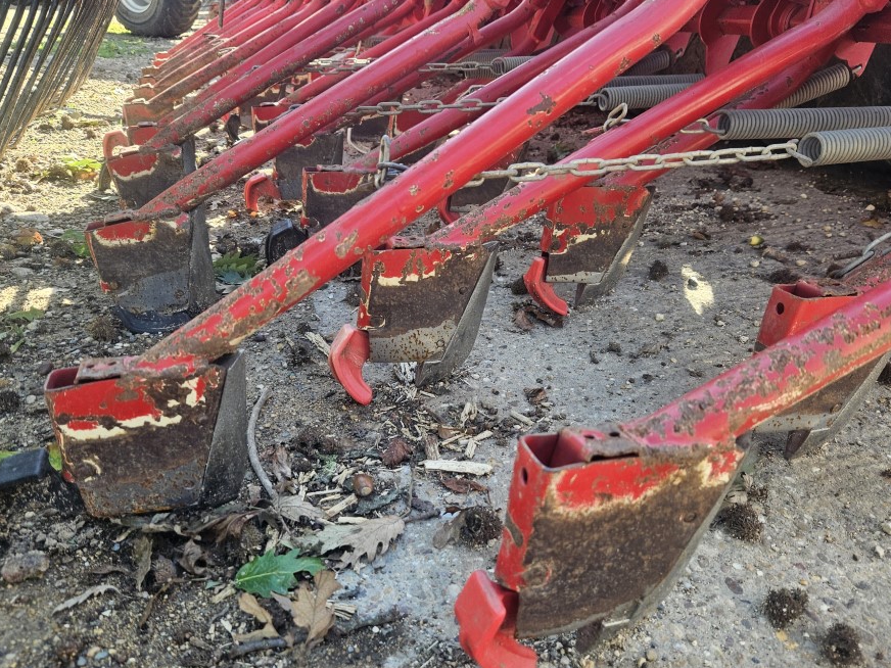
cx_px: 441
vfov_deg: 51.2
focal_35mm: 27
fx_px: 695
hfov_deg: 65.3
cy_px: 376
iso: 64
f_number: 1.8
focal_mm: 5.4
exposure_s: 1/180
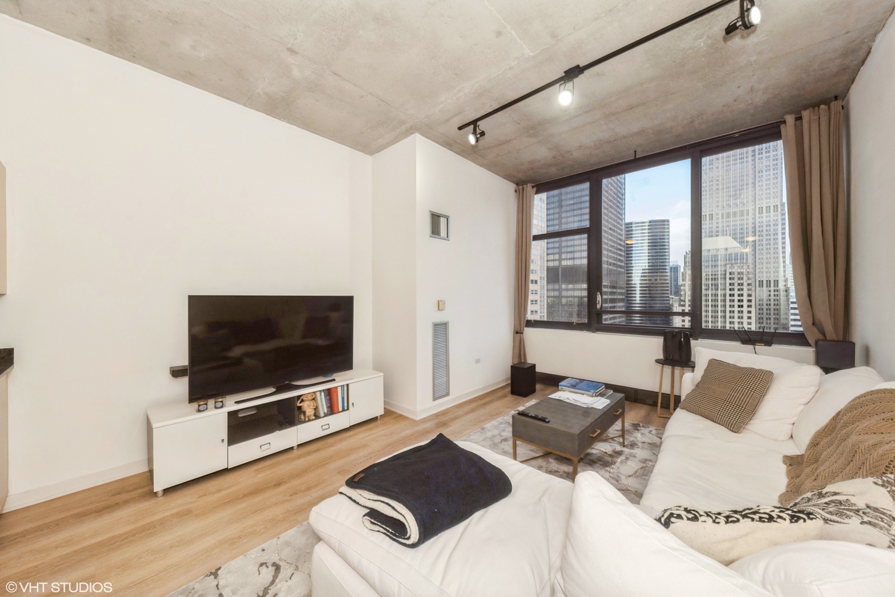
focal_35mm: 12
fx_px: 298
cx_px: 448
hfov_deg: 112.6
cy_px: 298
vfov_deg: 90.0
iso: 200
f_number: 8
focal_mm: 12
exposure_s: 1/160
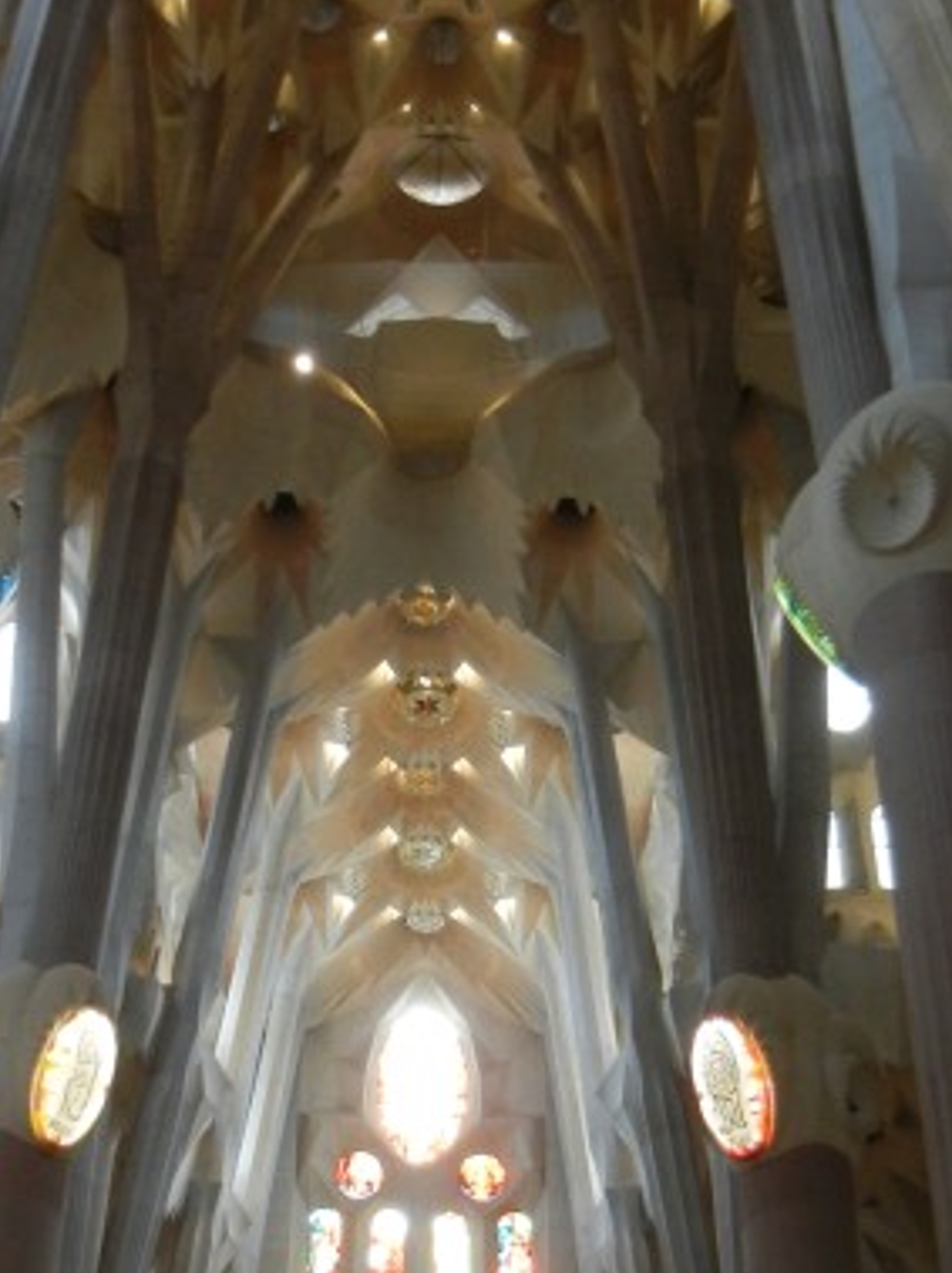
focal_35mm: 61
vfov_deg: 31.5
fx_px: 2239
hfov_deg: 24.0
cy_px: 849
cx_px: 377
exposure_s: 1/19.4
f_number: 3.5
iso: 400
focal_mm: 5.4
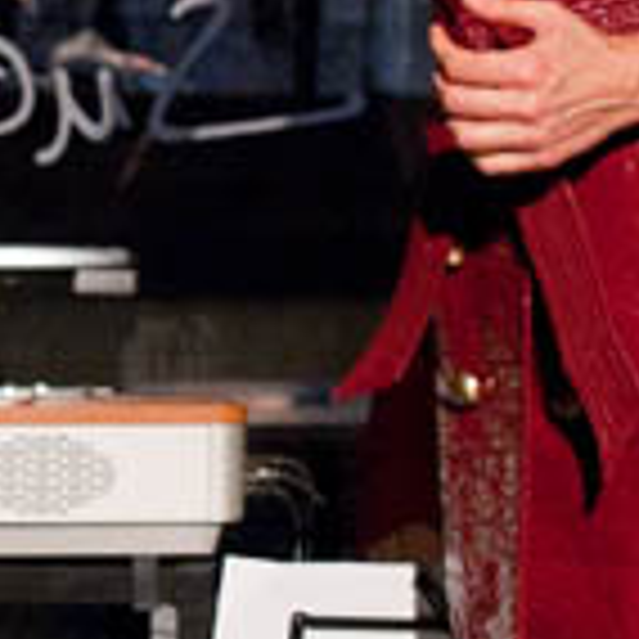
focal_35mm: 151
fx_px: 3154
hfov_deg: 11.5
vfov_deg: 11.6
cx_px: 137
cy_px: 261
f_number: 2.8
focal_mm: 28
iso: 800
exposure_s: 1/45
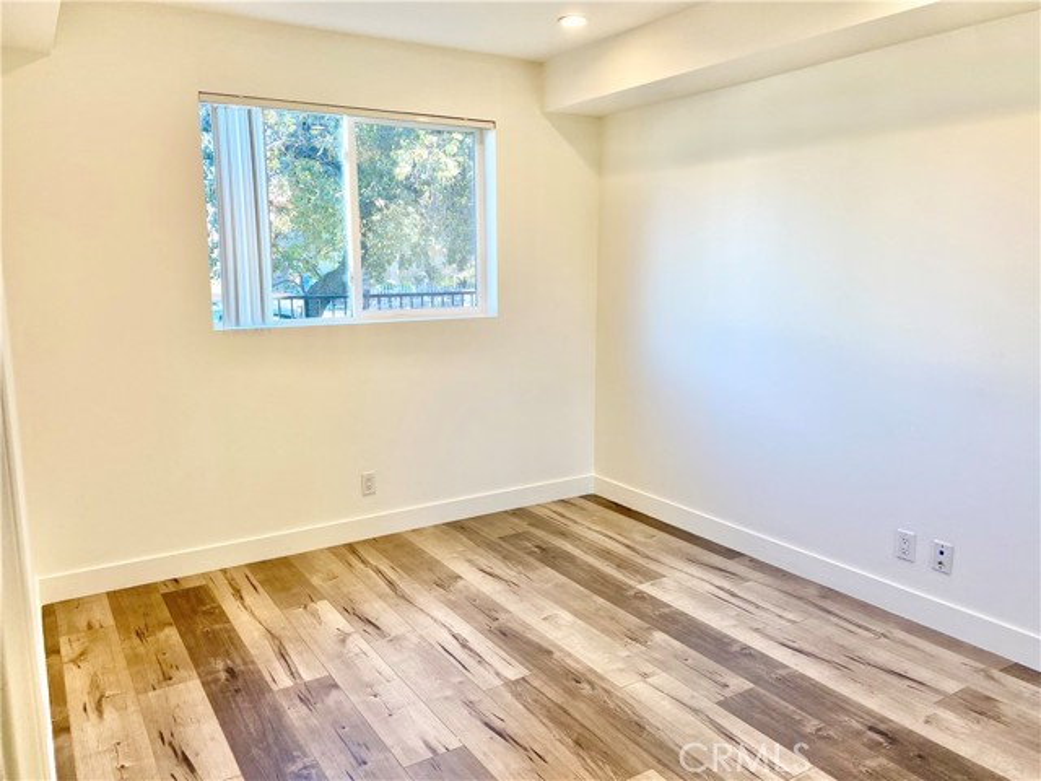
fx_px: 782
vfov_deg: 53.1
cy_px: 390
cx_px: 520
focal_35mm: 26
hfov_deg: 67.3
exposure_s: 1/120
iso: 80
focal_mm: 4.25
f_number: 1.8
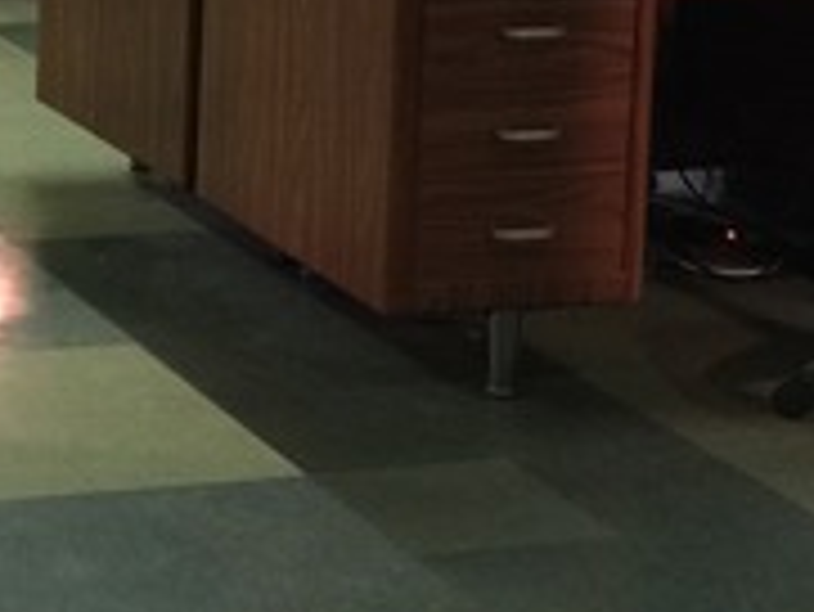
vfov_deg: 11.6
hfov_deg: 15.1
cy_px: -164
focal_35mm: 125
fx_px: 2941
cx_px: -198
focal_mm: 4.15
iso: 80
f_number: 2.2
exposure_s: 1/4
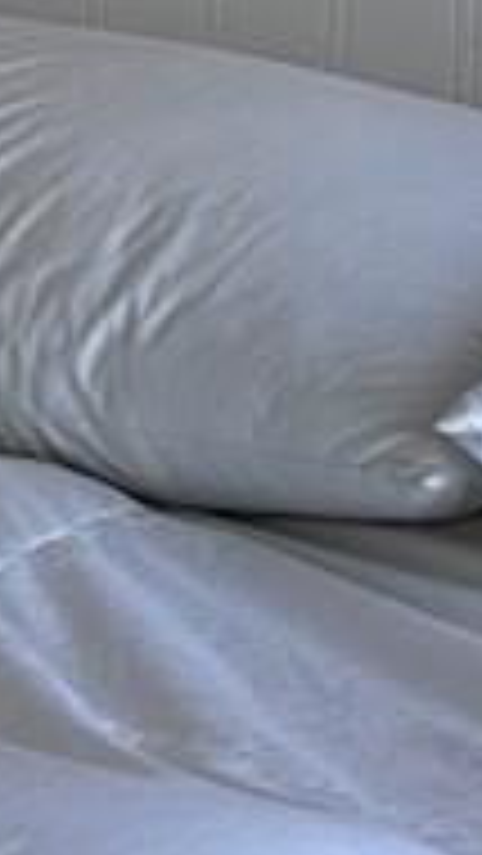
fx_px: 4994
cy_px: -508
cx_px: -2234
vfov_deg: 9.5
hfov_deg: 4.4
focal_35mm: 220
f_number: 1.78
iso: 160
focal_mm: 6.86
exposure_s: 1/121
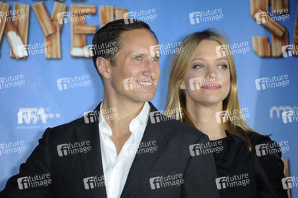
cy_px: 99
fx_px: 2481
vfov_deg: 4.6
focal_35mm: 300
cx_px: 149
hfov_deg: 6.9
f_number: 5.6
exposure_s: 1/160
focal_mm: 300
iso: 800
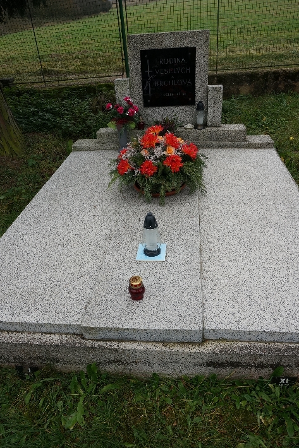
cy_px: 227
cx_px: 150
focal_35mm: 27
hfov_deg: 47.9
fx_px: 337
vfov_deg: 67.4
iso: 400
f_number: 9
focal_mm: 16
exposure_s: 1/160
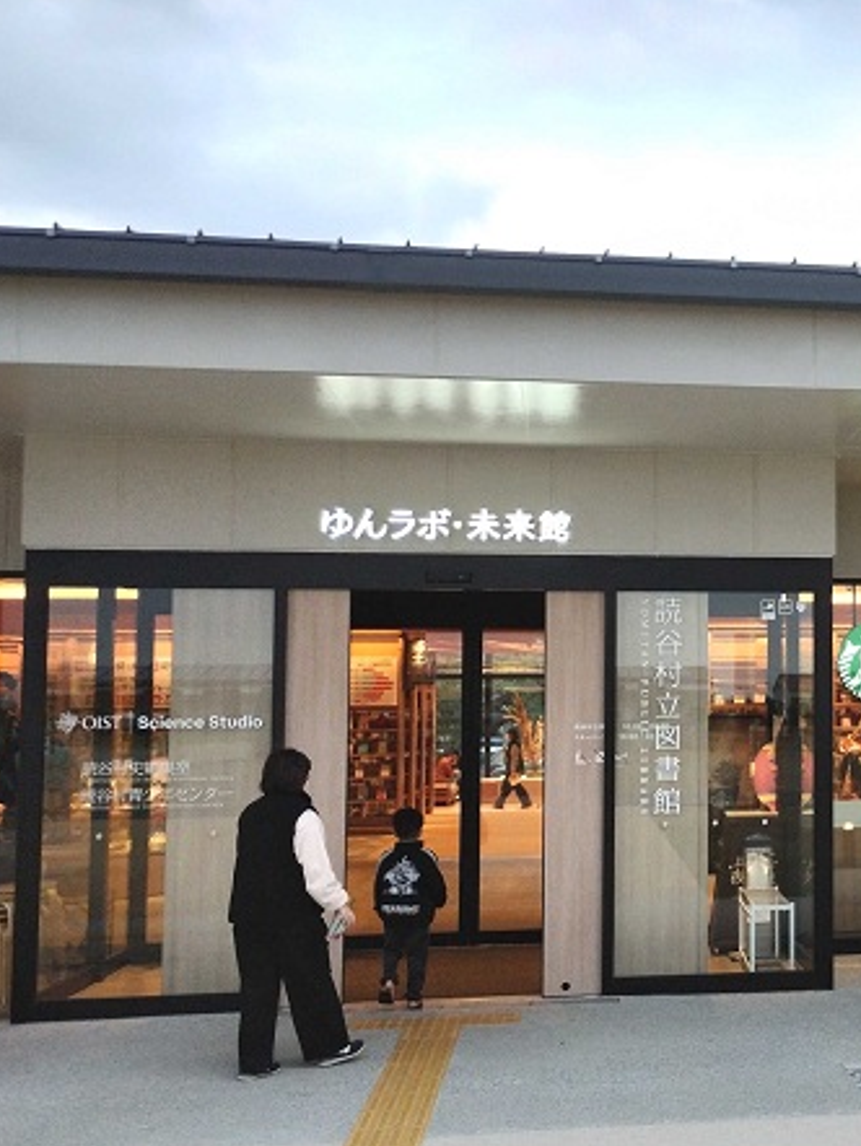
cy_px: 576
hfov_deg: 35.7
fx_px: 1259
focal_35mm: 38
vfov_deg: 49.0
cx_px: 760
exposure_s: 1/100
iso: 378
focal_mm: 4.27
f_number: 1.8
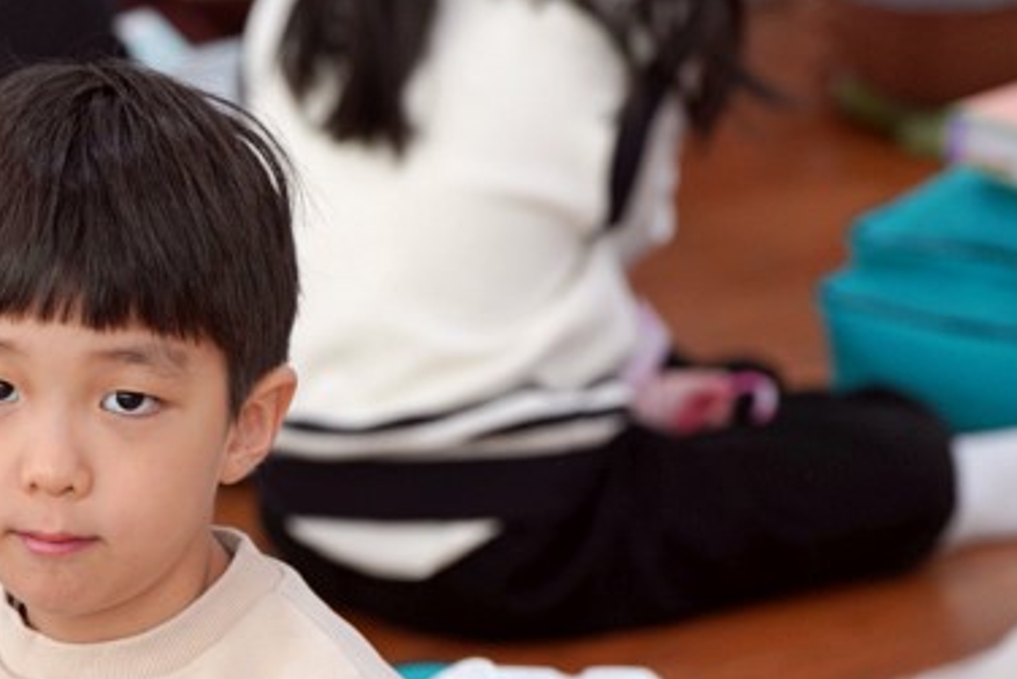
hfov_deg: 8.2
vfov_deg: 5.5
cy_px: 779
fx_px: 7093
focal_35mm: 251
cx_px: 78
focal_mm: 105
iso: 800
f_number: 4
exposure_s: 1/160
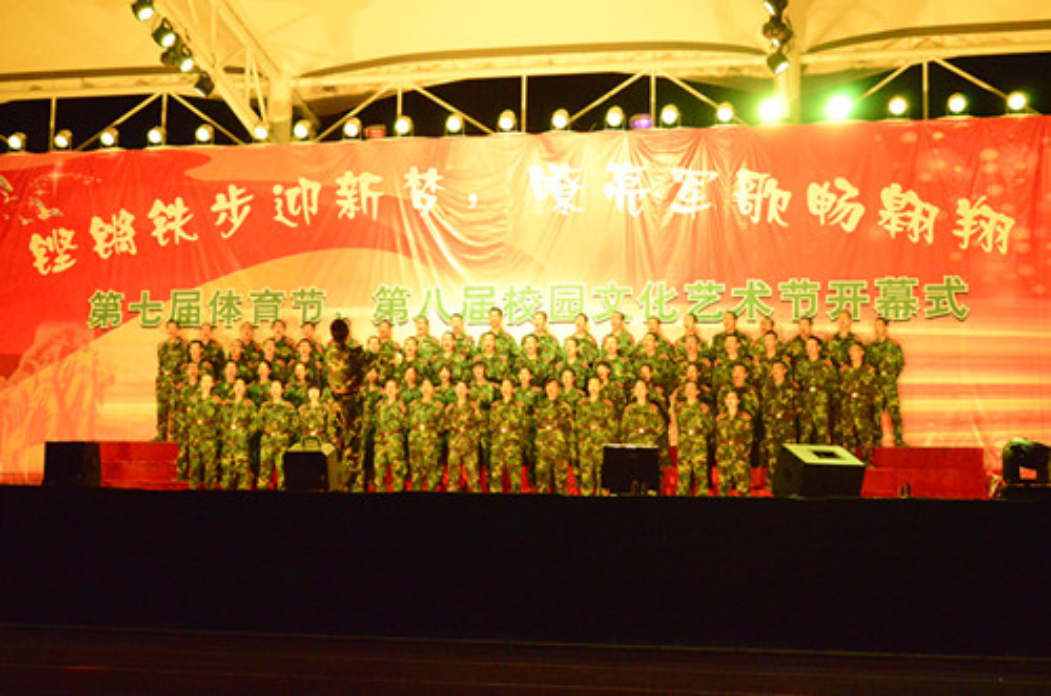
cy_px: 348
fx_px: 1398
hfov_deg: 41.2
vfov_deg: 27.9
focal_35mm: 48
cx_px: 526
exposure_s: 1/400
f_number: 5.6
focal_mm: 32
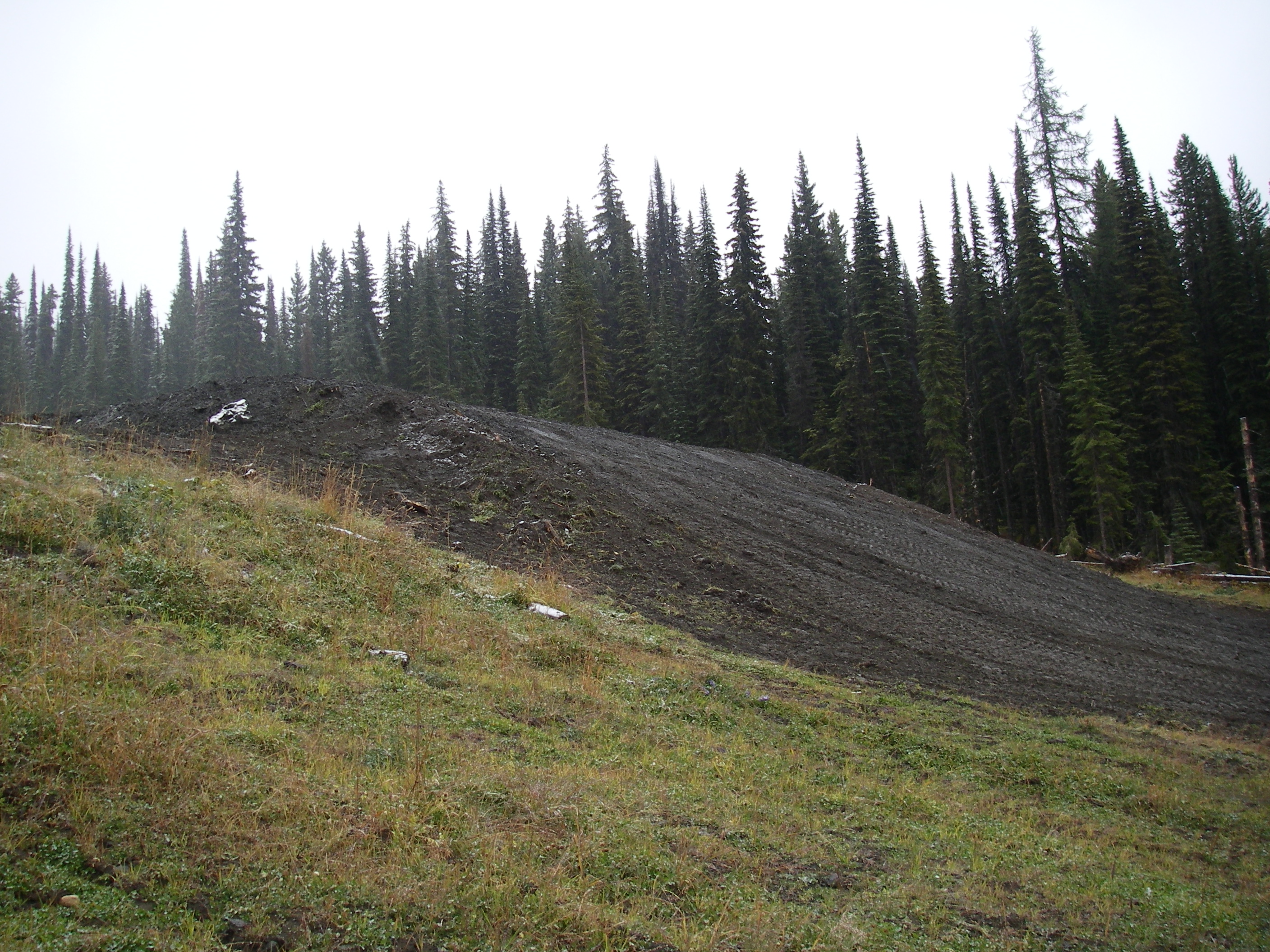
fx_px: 1394
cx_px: 635
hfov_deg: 49.0
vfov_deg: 37.7
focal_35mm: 38
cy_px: 476
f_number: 3.3
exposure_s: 1/125
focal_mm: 6.3
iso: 80
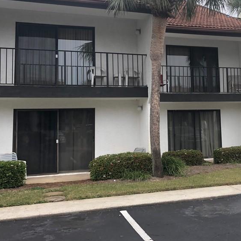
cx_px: 181
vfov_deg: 37.3
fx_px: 354
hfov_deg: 36.6
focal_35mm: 45
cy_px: 88
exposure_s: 1/552
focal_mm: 4
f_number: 1.8
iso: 20
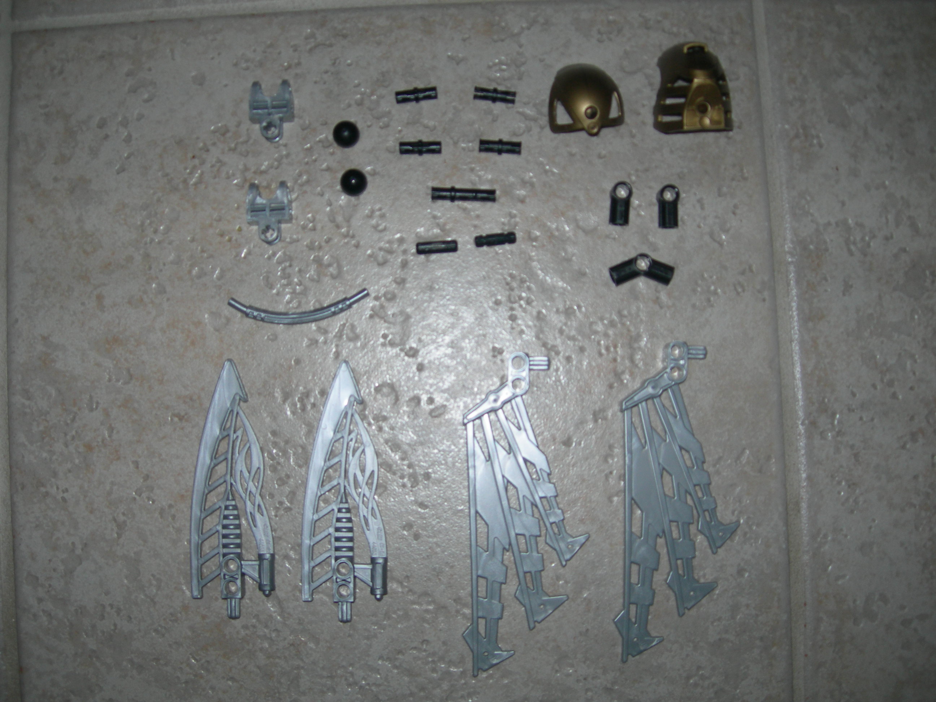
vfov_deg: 37.7
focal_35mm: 38
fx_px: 1028
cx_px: 468
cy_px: 351
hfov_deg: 49.0
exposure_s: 1/60.1
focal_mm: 7.8
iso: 50
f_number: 2.8
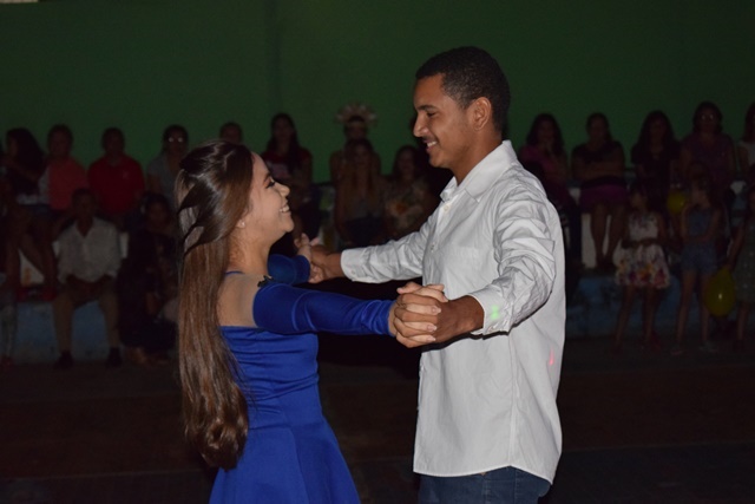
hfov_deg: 24.6
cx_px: 378
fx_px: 1730
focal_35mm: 82
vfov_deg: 16.6
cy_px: 252
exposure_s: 1/60
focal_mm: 55
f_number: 5.6
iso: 3200
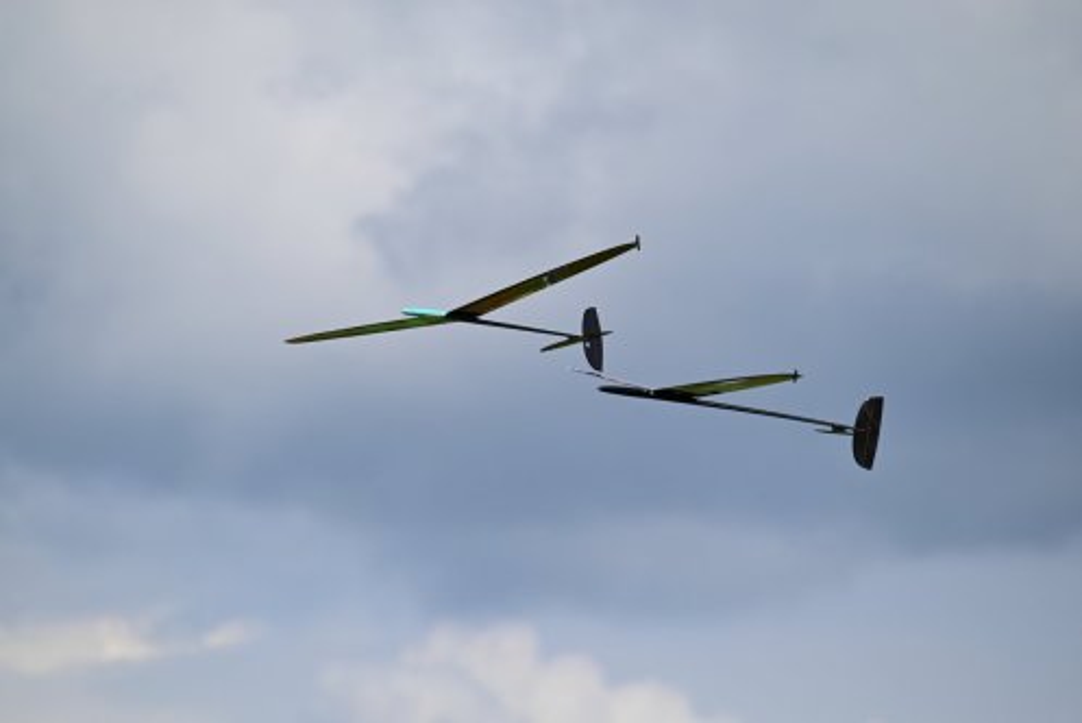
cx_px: 541
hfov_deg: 5.2
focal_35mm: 400
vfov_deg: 3.4
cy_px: 362
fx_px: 12029
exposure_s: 1/4000
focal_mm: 400
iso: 640
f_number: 8
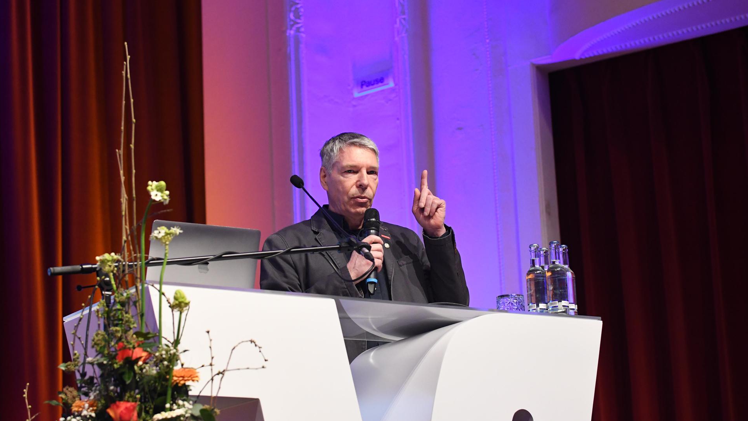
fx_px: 1626
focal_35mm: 82
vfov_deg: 14.7
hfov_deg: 25.9
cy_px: 219
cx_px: 373
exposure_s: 1/320
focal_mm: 52
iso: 2500
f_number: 2.8
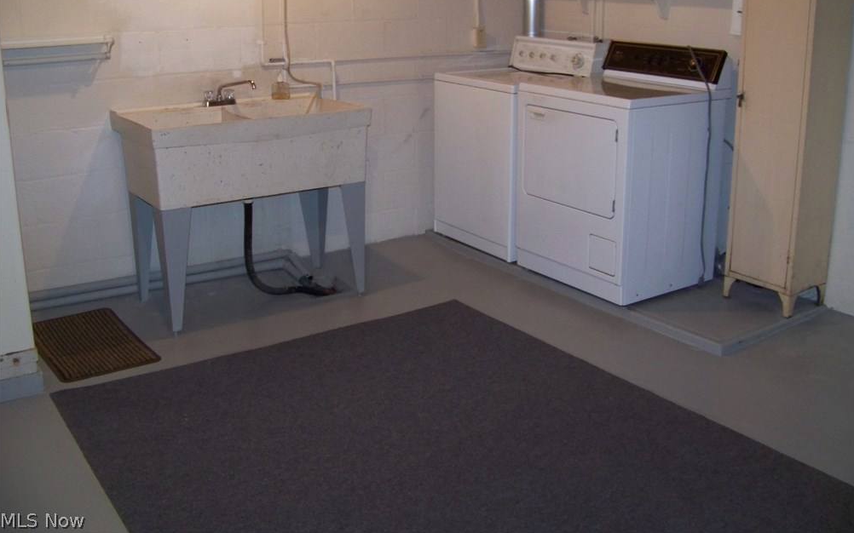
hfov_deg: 50.4
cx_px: 432
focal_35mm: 39
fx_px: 908
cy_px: 208
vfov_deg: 32.6
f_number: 2.8
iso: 200
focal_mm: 5.85
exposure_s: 1/30
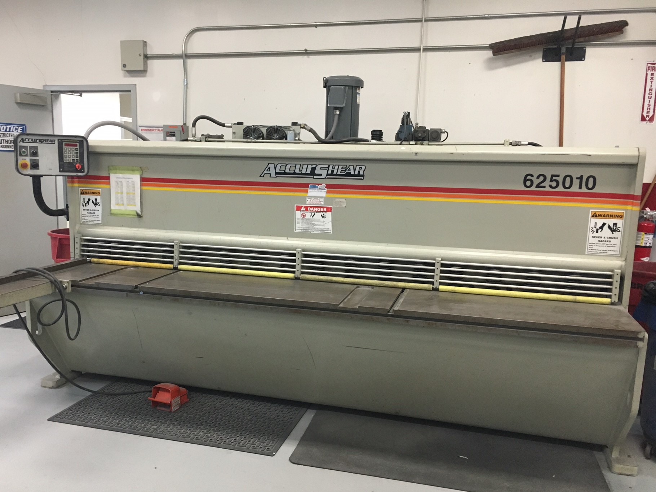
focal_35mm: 29
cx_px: 328
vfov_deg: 48.2
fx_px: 549
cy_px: 246
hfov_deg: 61.7
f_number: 2.2
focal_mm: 4.15
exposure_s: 1/30
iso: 125
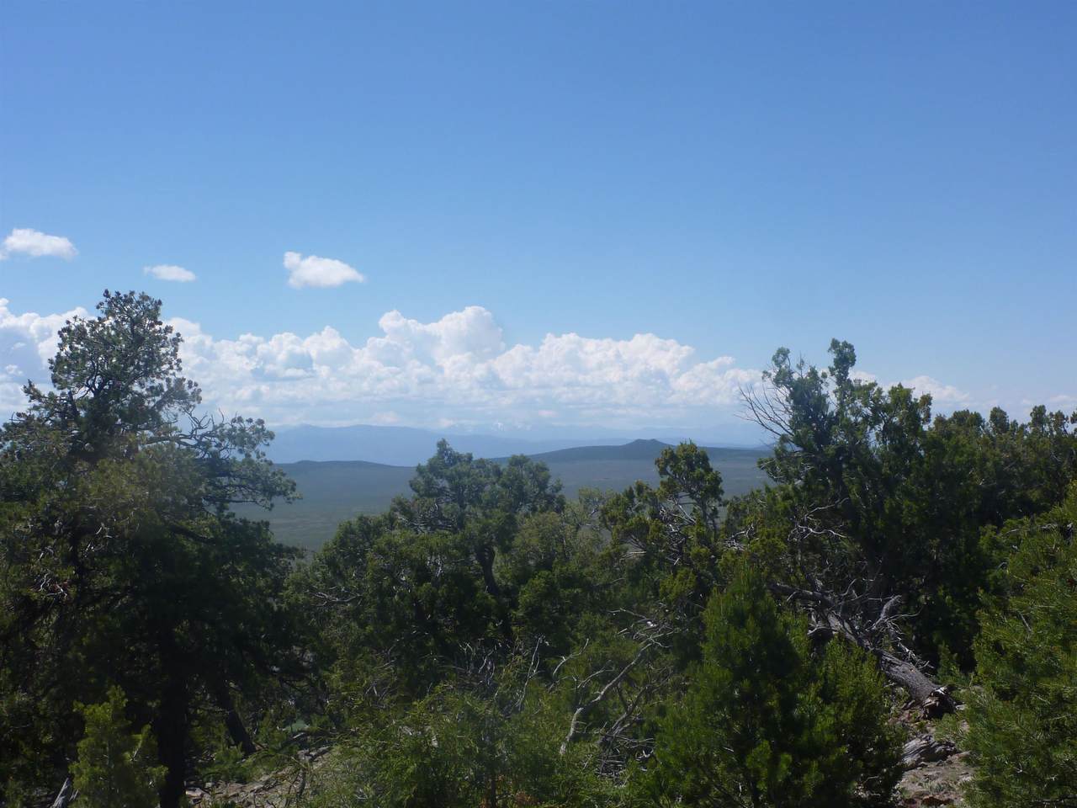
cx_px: 538
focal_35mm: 45
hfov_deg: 42.1
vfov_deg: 32.2
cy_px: 404
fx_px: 1400
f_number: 5.6
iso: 80
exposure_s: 1/400
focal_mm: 7.3
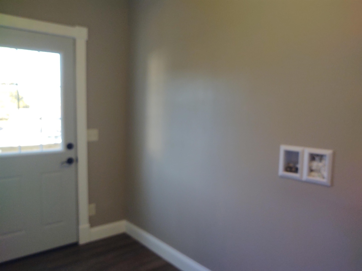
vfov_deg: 51.4
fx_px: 282
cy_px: 136
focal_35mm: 27
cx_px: 181
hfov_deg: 65.3
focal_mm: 4.75
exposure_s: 1/120
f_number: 1.7
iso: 139
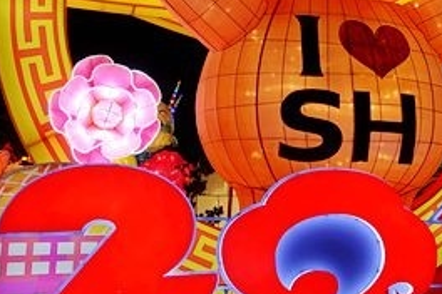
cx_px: 323
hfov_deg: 33.4
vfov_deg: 22.7
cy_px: 68
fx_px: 724
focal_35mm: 59
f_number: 3.2
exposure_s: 1/80
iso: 125
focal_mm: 8.8
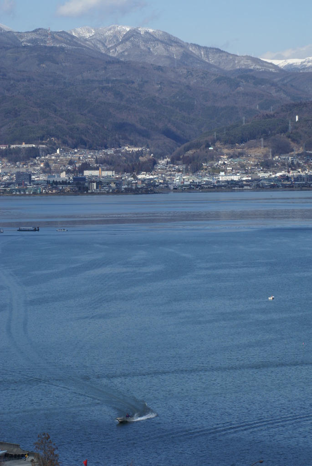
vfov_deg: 13.7
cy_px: 233
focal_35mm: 150
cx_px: 156
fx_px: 1945
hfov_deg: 9.2
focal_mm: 100
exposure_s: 1/250
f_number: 10
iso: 100
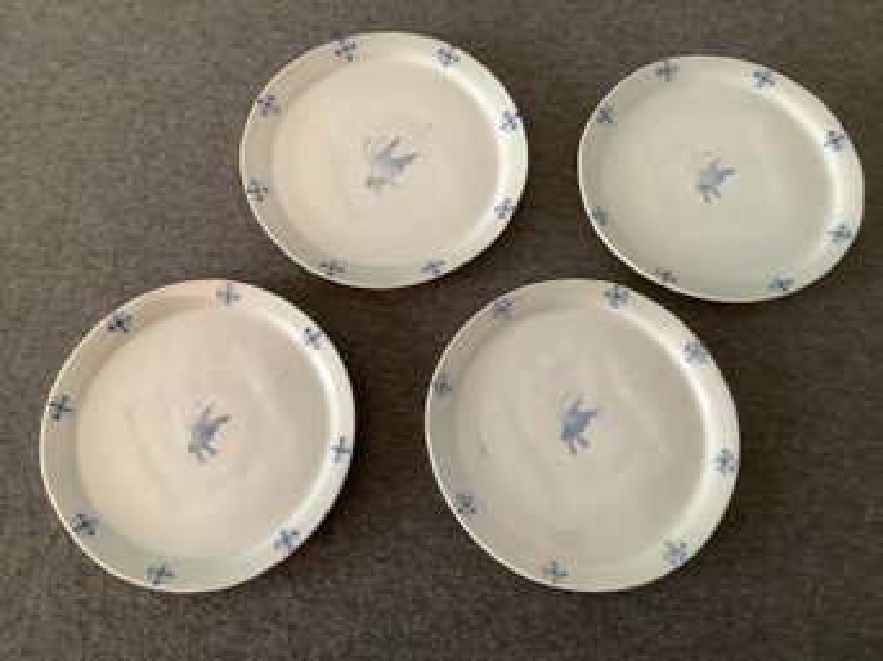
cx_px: 442
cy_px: 330
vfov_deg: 45.4
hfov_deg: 58.4
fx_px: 790
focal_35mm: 31
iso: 250
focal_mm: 3.3
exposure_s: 1/50
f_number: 2.4
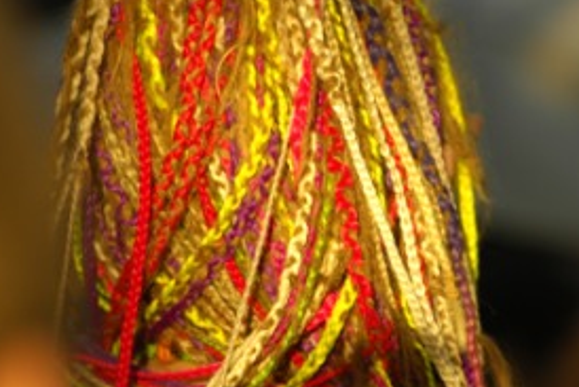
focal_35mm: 426
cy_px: 235
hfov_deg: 4.8
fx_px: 6850
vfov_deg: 3.2
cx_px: 390
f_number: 6.3
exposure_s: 1/500
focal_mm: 195
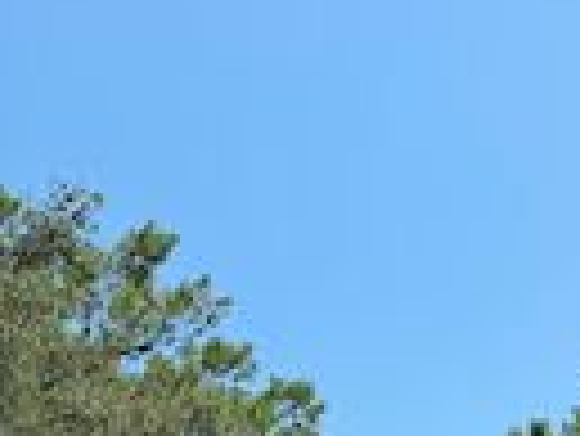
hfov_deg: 20.7
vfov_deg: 14.7
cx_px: 81
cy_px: 667
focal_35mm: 93
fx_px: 1560
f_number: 1.78
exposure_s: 1/3247
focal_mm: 6.76
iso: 80
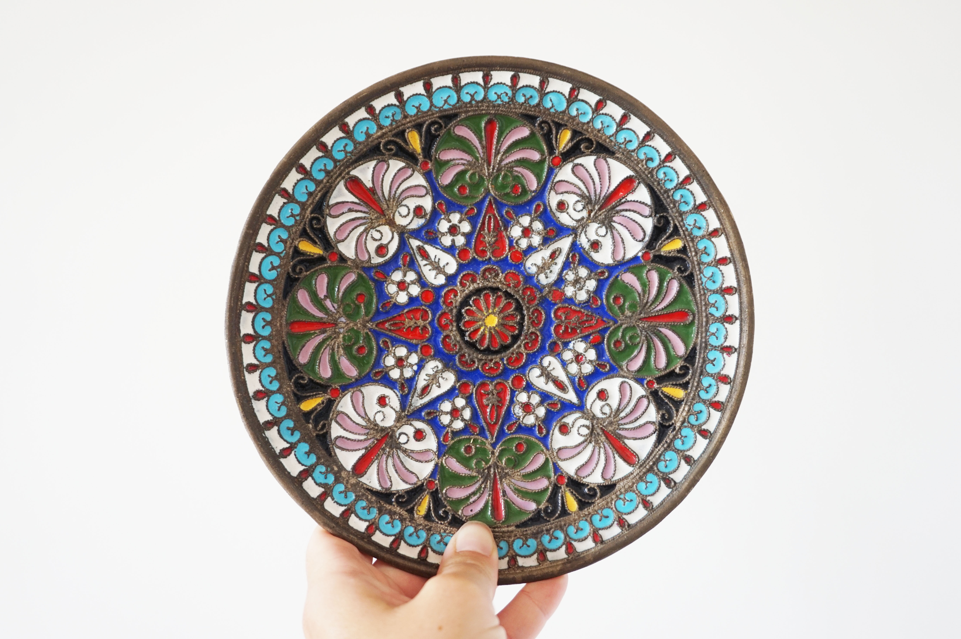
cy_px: 320
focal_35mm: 32
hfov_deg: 59.5
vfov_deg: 41.7
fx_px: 840
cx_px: 480
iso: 320
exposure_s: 1/60
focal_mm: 21
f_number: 4
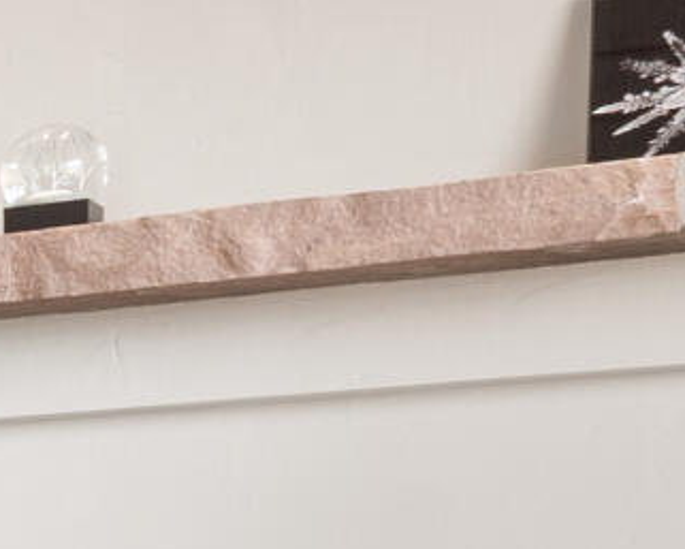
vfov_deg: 10.1
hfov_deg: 9.3
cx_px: -1575
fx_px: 3022
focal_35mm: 149
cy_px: 803
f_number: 7.1
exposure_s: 1/5
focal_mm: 17
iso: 400
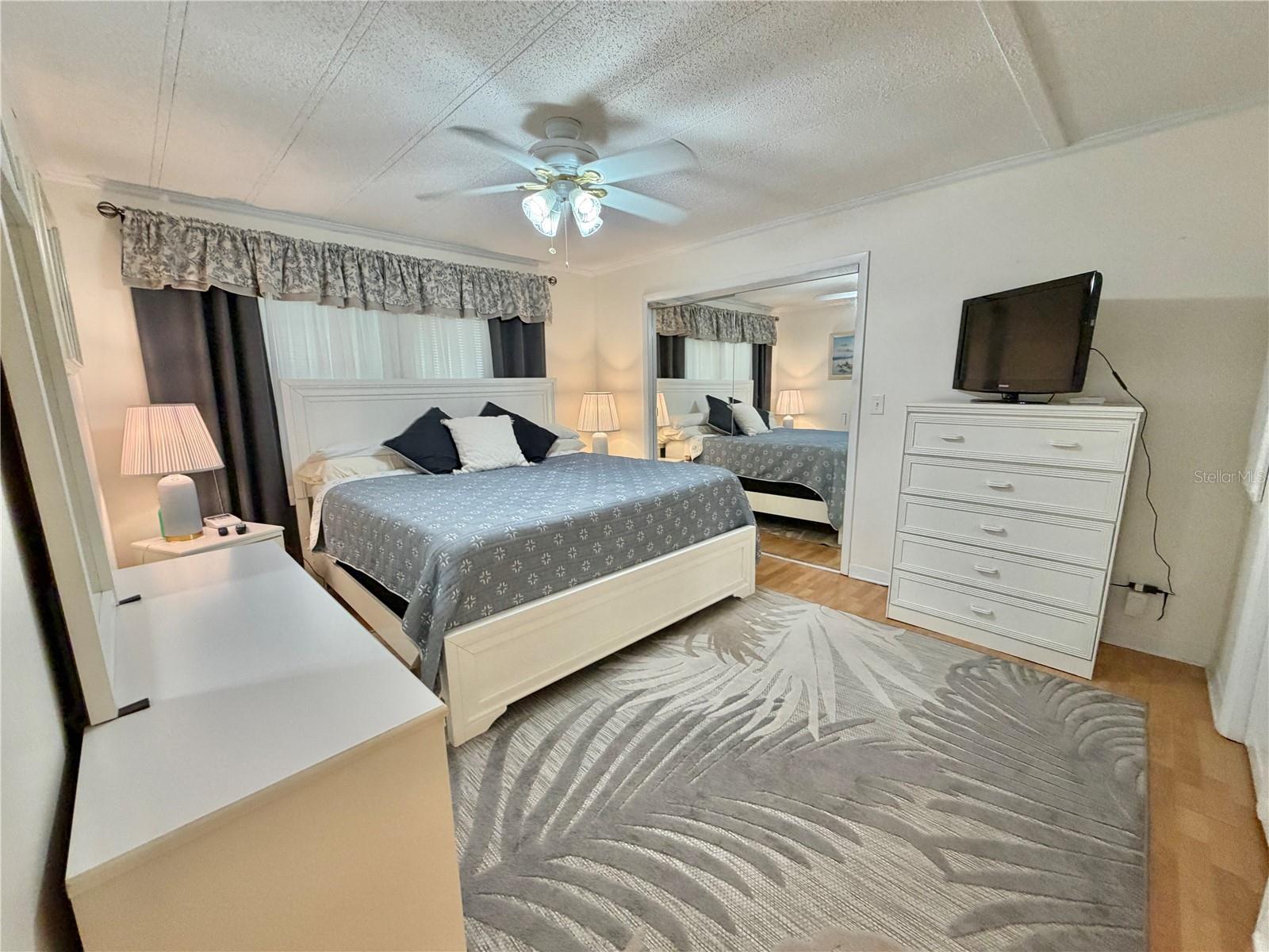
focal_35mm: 14
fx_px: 513
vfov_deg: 85.7
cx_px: 634
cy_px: 476
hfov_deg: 102.1
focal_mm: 2.22
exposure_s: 1/60
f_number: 2.2
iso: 250
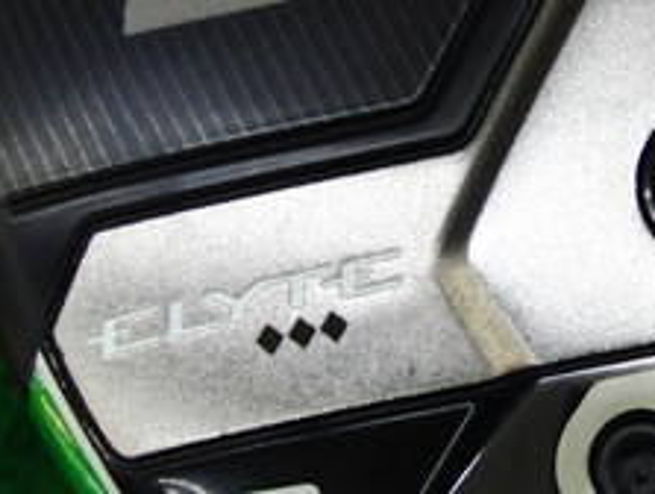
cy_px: 141
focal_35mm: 106
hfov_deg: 18.3
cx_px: 558
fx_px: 2009
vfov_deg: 14.0
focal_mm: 6.42
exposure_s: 1/80
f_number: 3.6
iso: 200
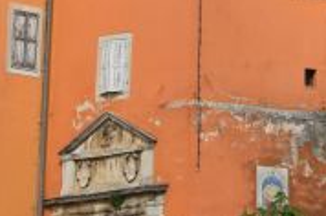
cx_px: 700
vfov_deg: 5.0
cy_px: -162
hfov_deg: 7.3
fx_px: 2441
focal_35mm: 270
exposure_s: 1/400
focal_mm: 40
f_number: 10
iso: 200
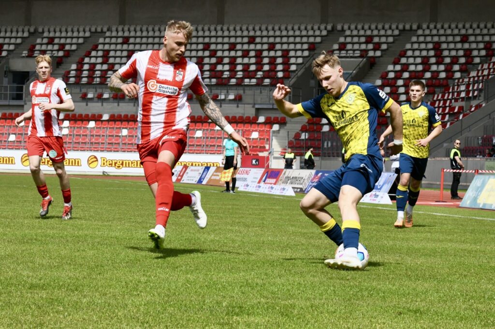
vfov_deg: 11.8
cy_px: 164
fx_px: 1594
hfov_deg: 17.6
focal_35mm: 116
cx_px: 248
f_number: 16
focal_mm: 116
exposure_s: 1/1600
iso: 2500
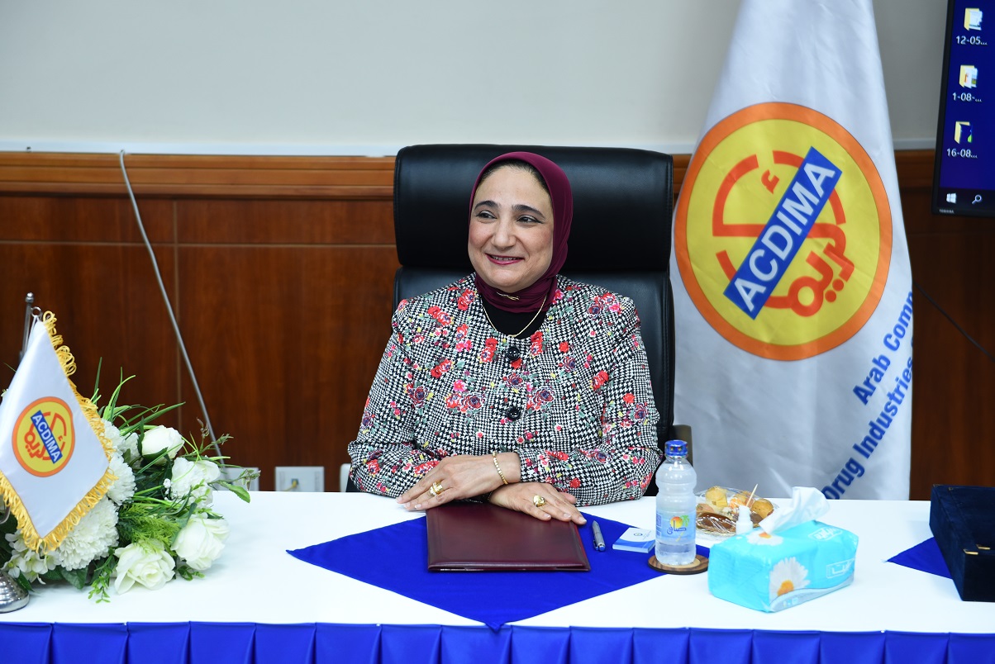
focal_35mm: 70
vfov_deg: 19.5
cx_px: 498
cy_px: 332
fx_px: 1936
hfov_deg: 28.8
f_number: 5
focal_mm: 70
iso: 640
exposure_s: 1/160
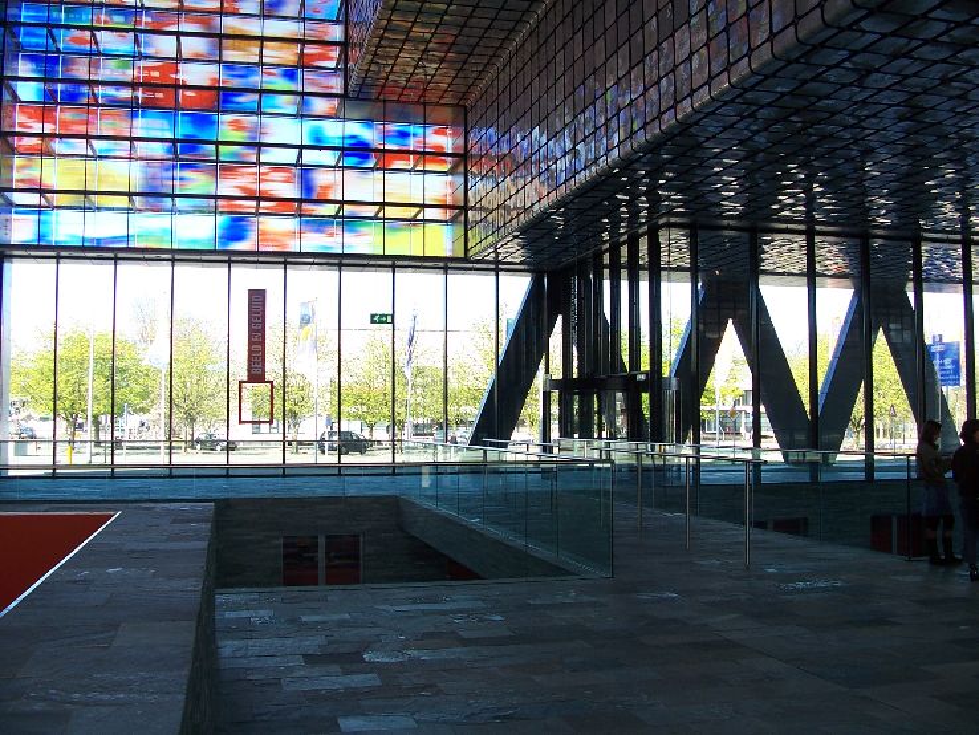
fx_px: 990
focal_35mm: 35
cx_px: 490
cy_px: 368
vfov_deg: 40.7
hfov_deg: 52.6
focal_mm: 6
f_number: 2.8
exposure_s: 1/180
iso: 80
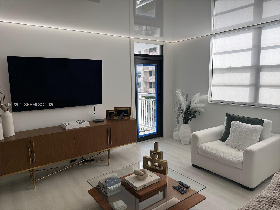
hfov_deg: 71.6
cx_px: 140
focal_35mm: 24
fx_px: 194
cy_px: 105
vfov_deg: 56.8
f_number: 1.78
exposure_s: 1/593
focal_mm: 6.76
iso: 100
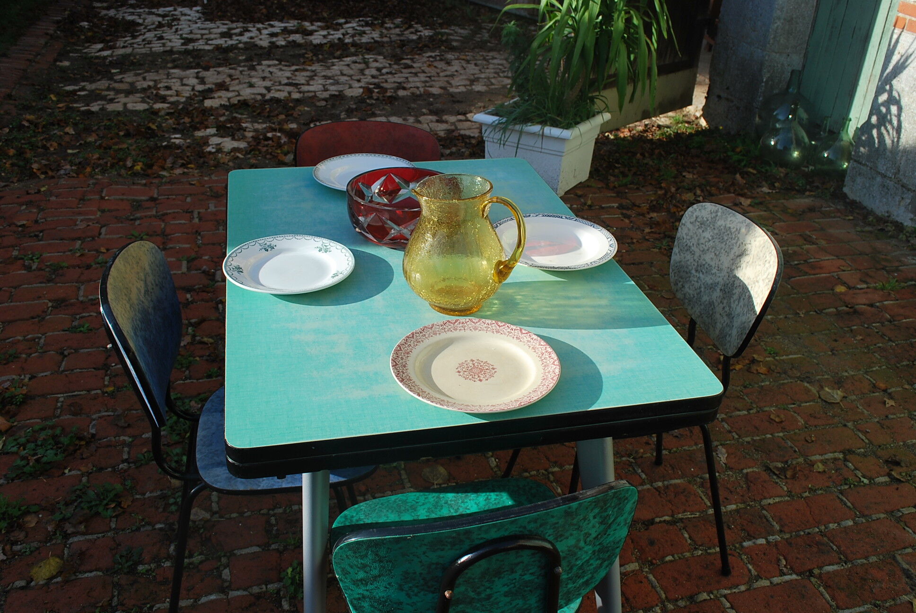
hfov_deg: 57.2
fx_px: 841
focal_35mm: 33
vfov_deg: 40.1
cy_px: 306
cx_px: 458
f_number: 7.1
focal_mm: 22
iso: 100
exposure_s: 1/200
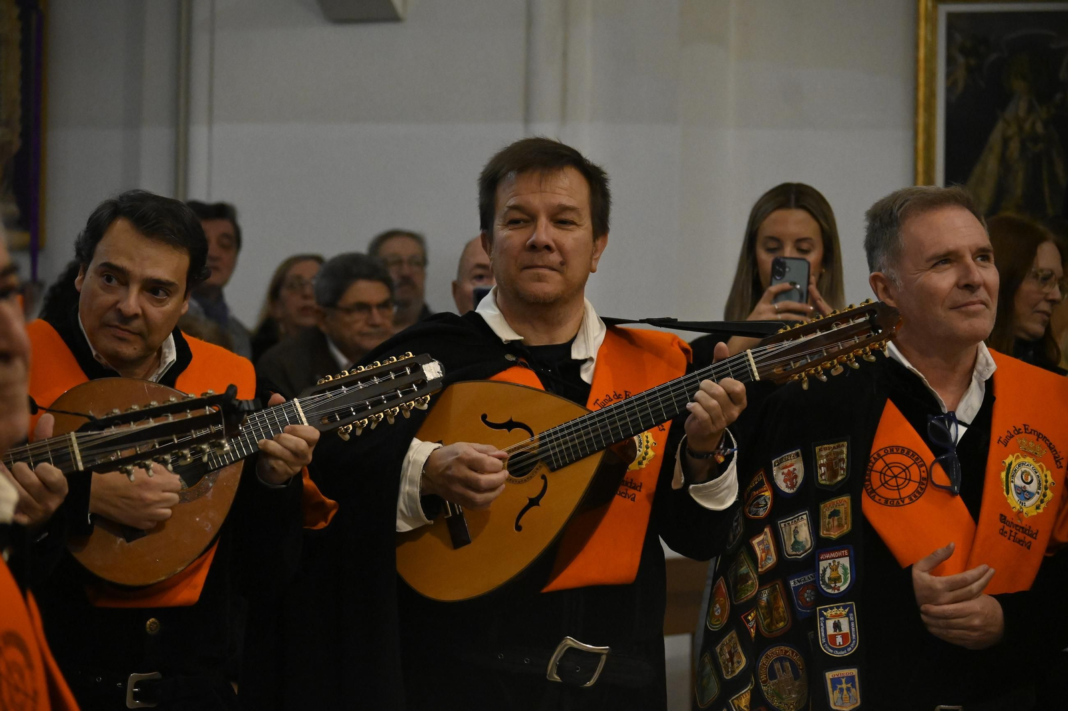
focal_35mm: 156
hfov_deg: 13.2
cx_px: 534
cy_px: 356
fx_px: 4627
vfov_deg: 8.8
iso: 5000
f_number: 5
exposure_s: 1/200
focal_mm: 104
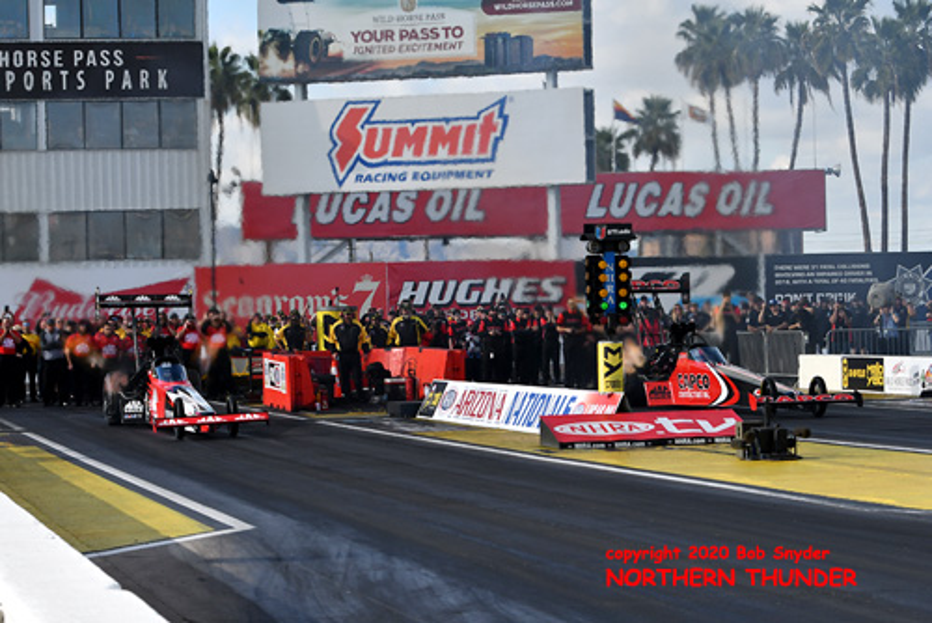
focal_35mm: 105
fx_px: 2720
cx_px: 466
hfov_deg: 19.4
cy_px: 312
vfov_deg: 13.1
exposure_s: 1/1250
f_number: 5.6
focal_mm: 70
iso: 160
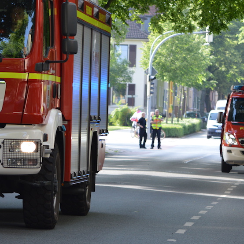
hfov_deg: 6.8
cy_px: 106
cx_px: 82
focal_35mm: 257
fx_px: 2050
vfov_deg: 6.8
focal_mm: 86
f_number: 5.6
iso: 200
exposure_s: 1/125
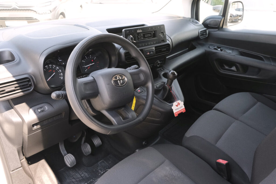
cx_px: 138
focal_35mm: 27
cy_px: 92
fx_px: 207
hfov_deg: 67.4
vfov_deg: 47.9
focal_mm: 18
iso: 2000
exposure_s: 1/160
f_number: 8
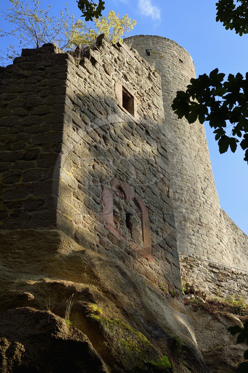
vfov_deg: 32.4
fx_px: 641
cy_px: 186
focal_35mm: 62
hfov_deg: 21.9
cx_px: 124
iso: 200
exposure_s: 1/250
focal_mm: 62
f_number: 8
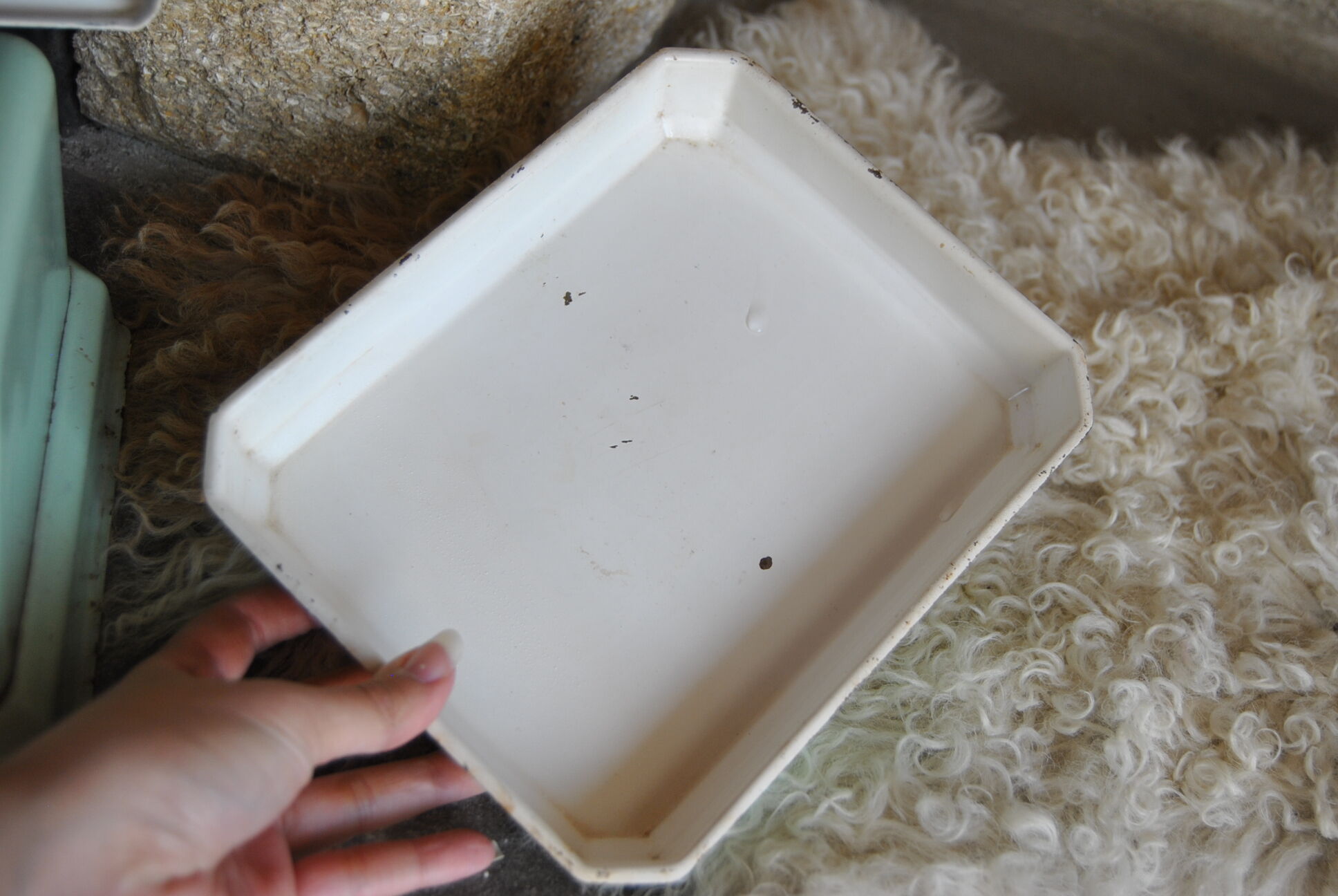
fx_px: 1563
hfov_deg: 46.3
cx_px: 669
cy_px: 448
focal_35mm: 42
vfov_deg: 32.0
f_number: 4
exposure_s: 1/60
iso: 200
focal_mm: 28
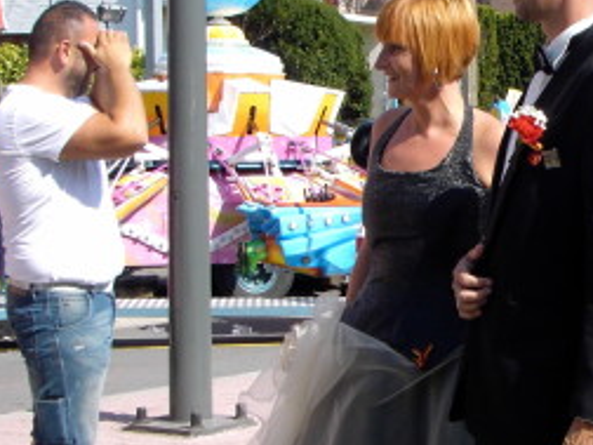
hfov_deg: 16.5
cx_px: 544
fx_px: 2021
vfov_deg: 12.6
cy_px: 217
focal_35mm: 118
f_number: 4.5
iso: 70
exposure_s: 1/240
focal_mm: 9.5
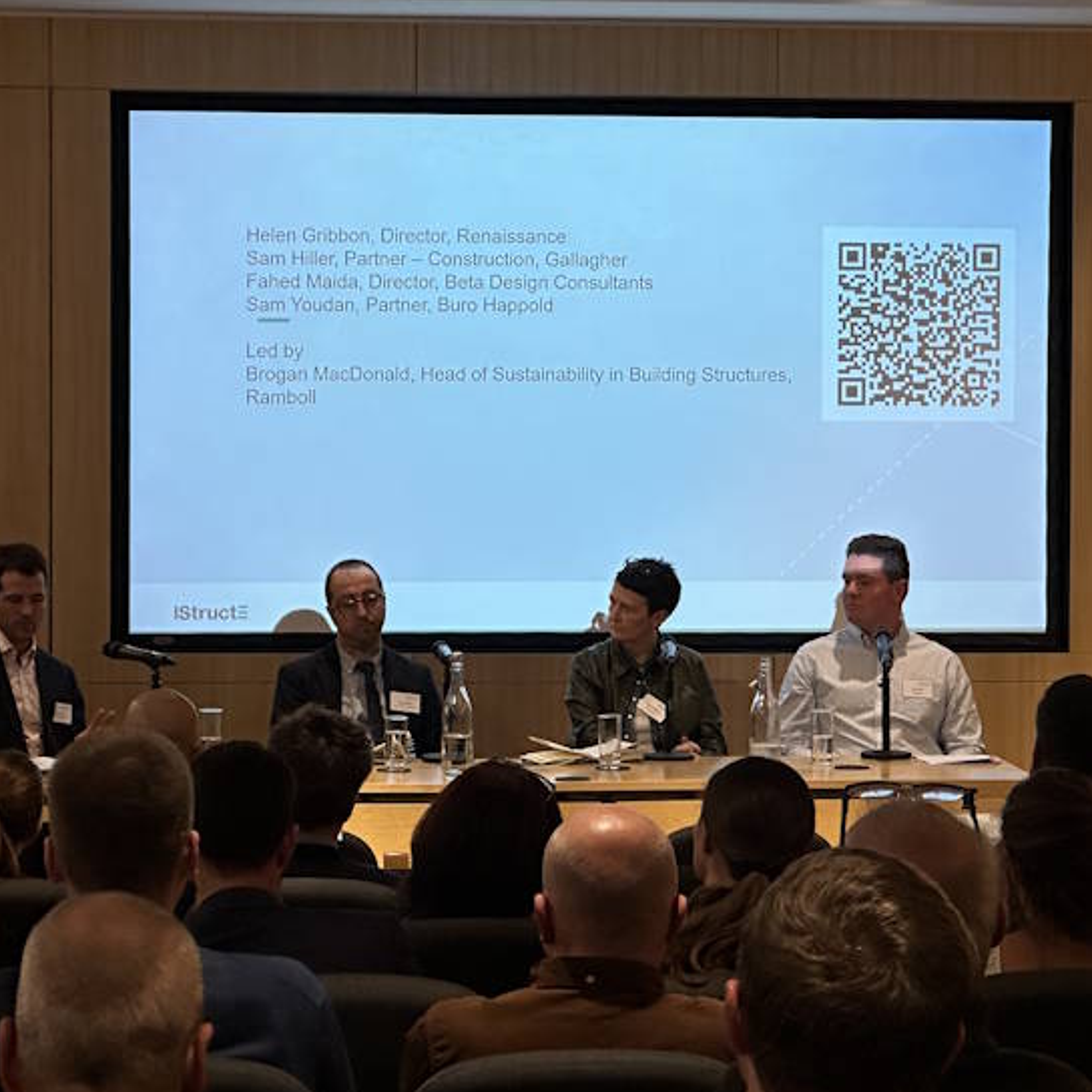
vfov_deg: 14.0
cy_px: 510
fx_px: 4461
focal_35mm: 125
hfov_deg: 13.9
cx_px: 644
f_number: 2.8
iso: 100
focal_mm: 9
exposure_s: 1/100
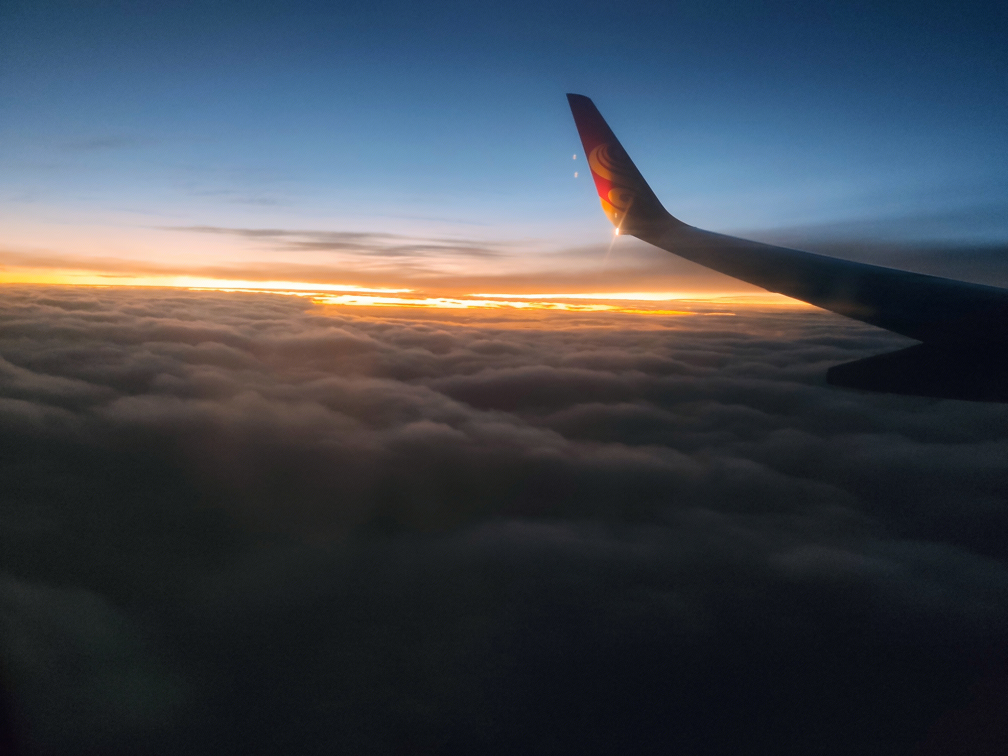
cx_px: 504
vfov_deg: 53.1
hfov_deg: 67.3
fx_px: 757
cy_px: 378
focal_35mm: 26
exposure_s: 1/50
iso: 1209
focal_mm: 4.75
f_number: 1.75
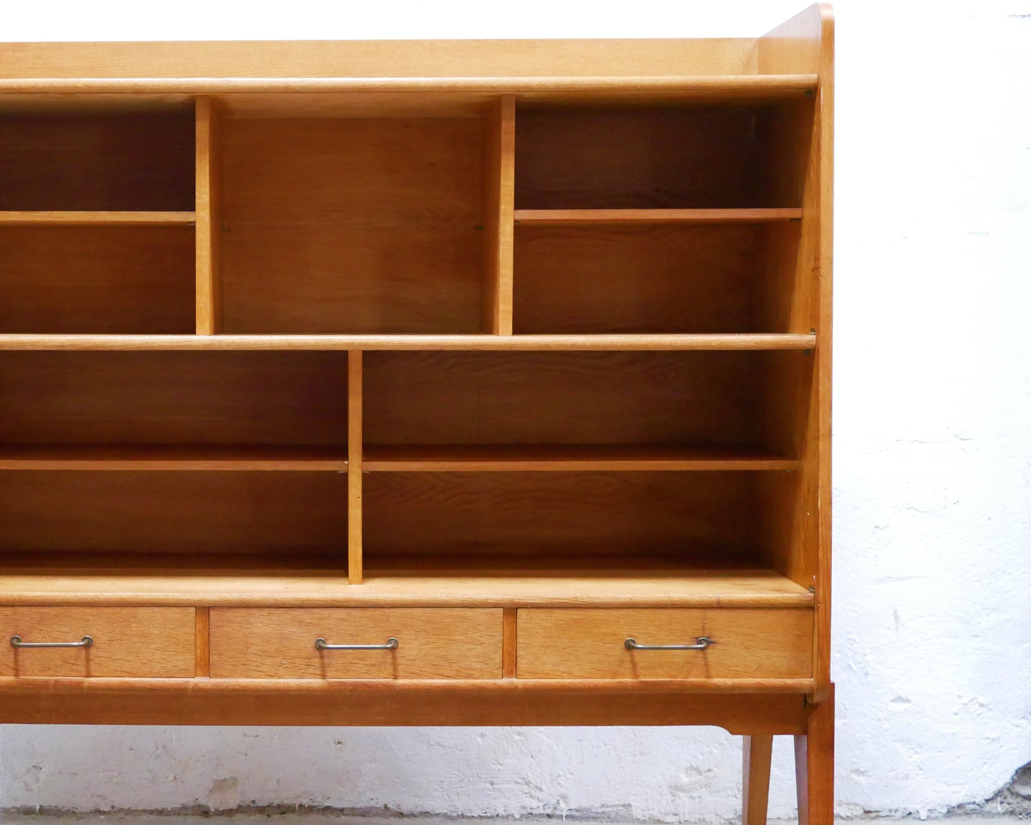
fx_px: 1770
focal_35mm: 58
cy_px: 465
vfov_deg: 26.2
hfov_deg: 32.0
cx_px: 276
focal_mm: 20
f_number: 1.7
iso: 2000
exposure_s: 1/60
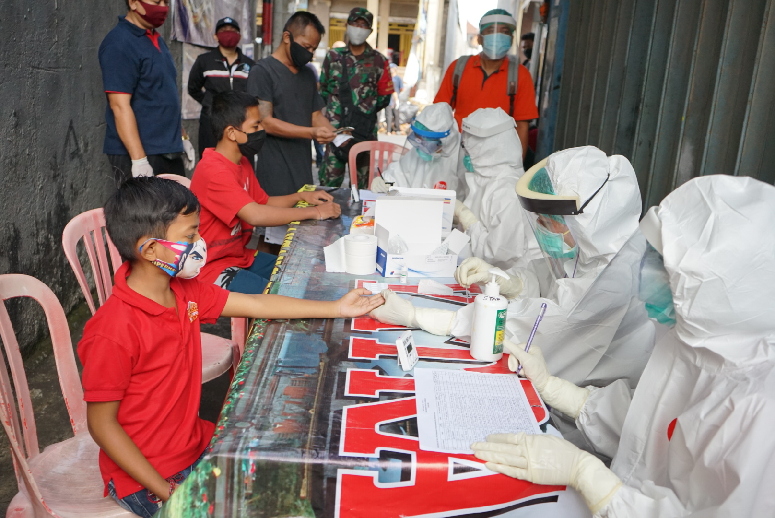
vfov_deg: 41.2
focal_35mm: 32
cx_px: 388
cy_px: 259
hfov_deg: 58.7
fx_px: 689
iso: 1600
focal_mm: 32
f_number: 4.5
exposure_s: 1/1000
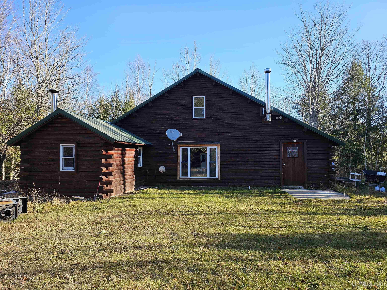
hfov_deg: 73.9
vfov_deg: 58.9
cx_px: 194
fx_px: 257
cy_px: 145
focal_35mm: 23
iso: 10
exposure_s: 1/199
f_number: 1.7
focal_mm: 6.3
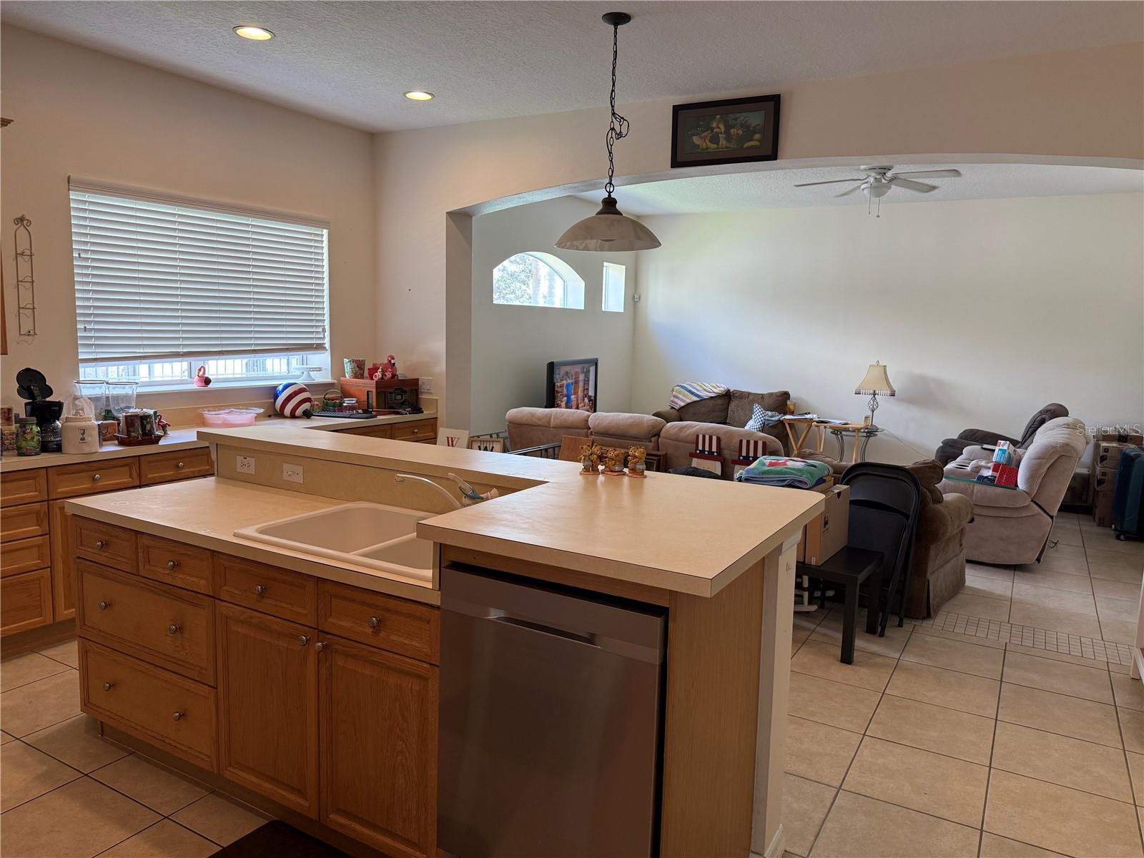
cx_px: 572
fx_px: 793
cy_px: 429
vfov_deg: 56.8
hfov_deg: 71.6
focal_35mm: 24
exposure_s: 1/120
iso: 160
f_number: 1.78
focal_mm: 6.76
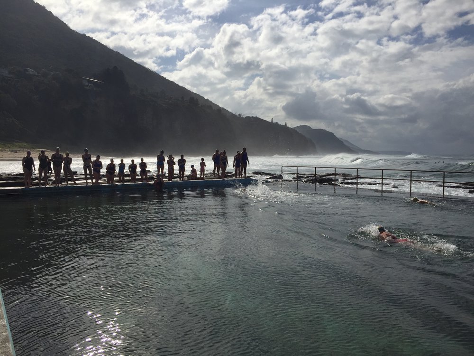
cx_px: 237
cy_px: 178
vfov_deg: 48.2
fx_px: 397
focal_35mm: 29
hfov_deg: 61.7
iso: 32
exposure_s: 1/9901
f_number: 2.2
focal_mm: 4.15
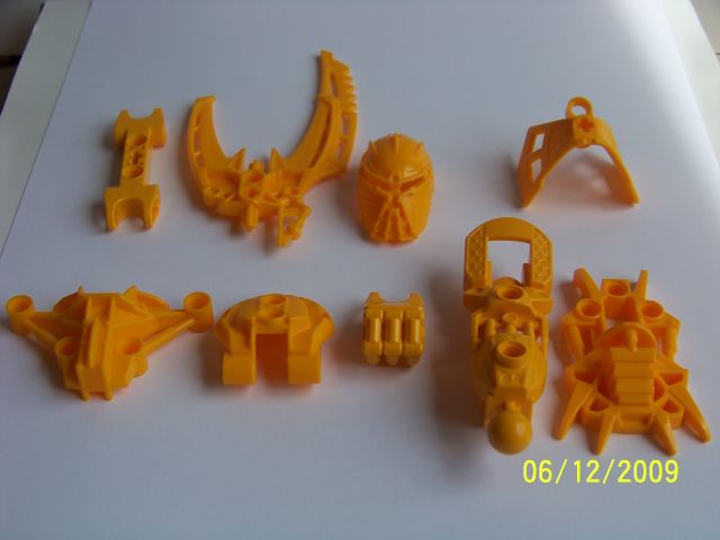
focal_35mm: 55
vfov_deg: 26.6
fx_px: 1144
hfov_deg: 34.9
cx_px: 360
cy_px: 270
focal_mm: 9.36
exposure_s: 1/640
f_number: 3.2
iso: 66
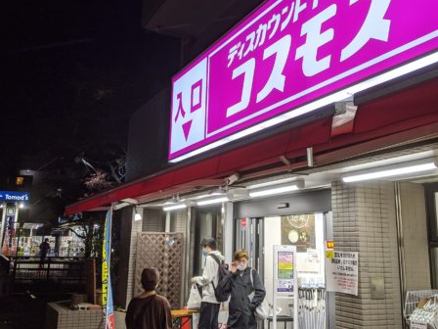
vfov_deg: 34.8
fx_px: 519
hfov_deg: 45.8
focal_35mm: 41
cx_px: 224
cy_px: 111
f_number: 1.8
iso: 58
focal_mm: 4.44
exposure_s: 1/99.9
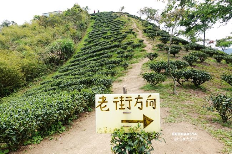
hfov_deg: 73.8
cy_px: 77
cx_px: 116
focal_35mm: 24
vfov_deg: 53.1
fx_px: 155
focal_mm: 8.8
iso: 125
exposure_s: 1/400
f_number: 4
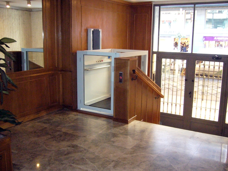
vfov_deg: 36.0
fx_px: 263
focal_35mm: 40
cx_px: 114
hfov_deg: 46.8
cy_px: 86
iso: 400
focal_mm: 6.6
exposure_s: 1/30
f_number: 3
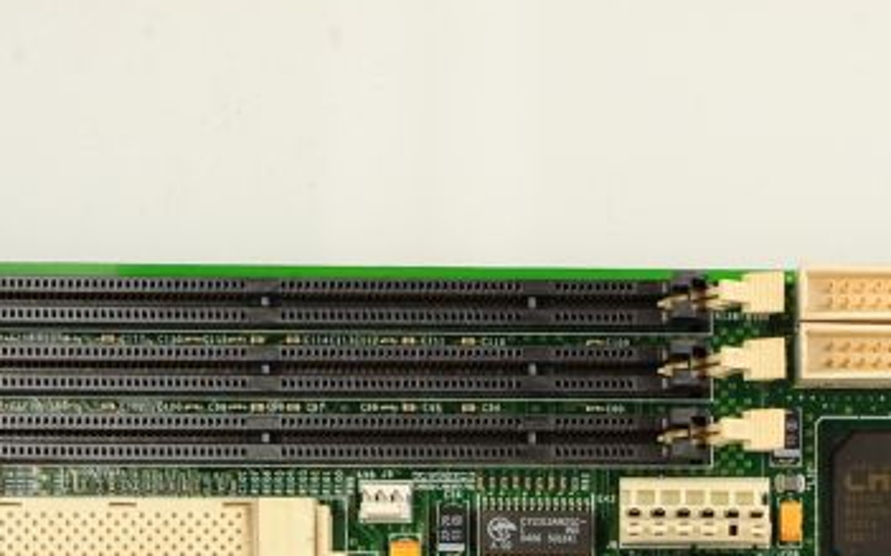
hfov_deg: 18.7
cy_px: 693
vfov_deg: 11.6
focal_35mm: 110
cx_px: 777
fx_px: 2670
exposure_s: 1/125
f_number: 11
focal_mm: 42
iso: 800
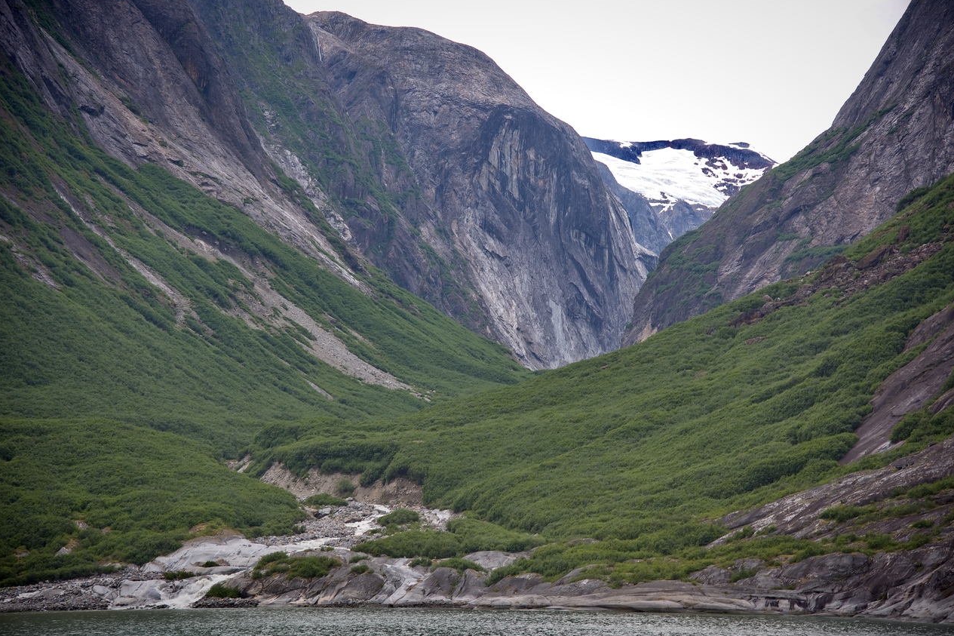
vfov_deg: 16.5
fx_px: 2199
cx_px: 478
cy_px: 317
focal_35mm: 83
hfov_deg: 24.5
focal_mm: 82
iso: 100
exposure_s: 1/200
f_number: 4.5
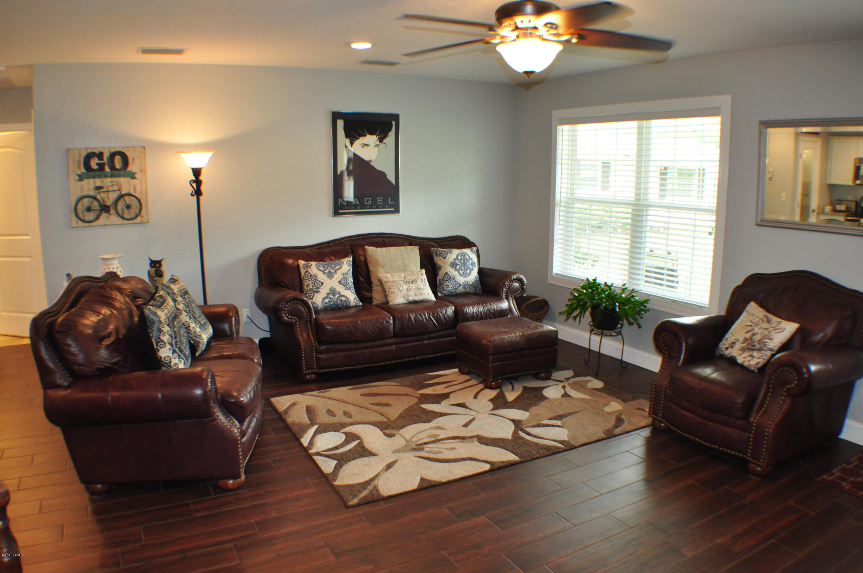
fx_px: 718
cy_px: 286
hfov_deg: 62.0
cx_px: 432
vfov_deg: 43.5
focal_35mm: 30
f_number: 5
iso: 1000
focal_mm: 20
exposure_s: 1/60
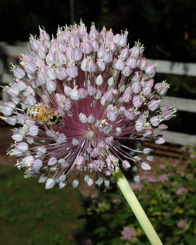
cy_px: 121
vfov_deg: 45.8
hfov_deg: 36.6
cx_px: 143
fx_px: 290
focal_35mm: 40
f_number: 9
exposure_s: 1/500
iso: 100
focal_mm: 5.5
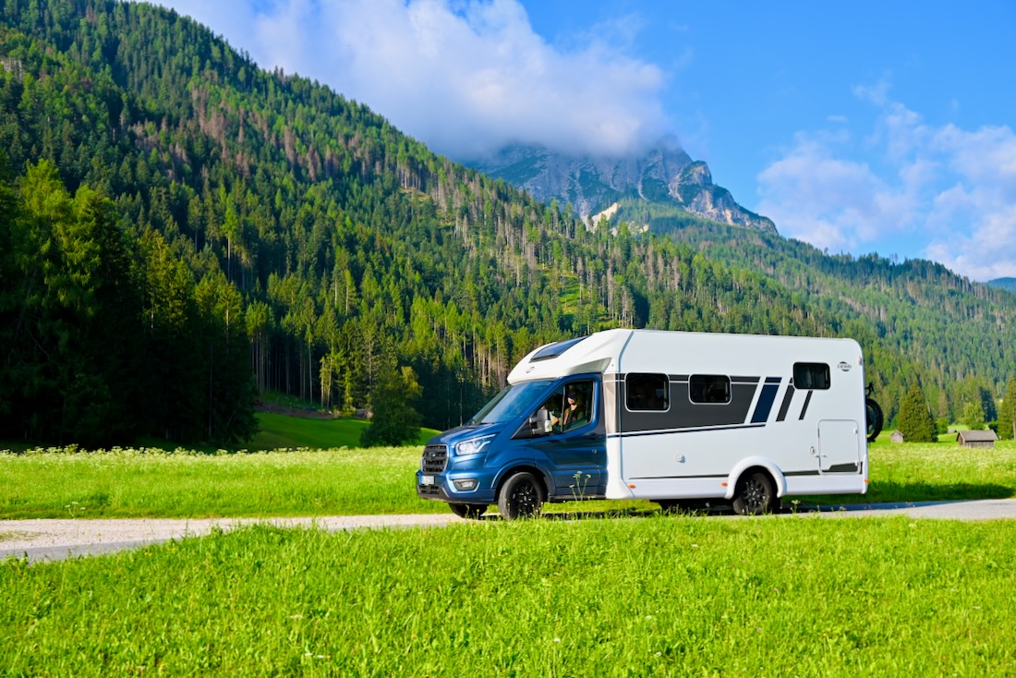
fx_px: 1073
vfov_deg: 35.1
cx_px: 508
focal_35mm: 38
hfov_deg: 50.7
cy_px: 339
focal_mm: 38
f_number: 5.6
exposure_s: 1/250
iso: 100
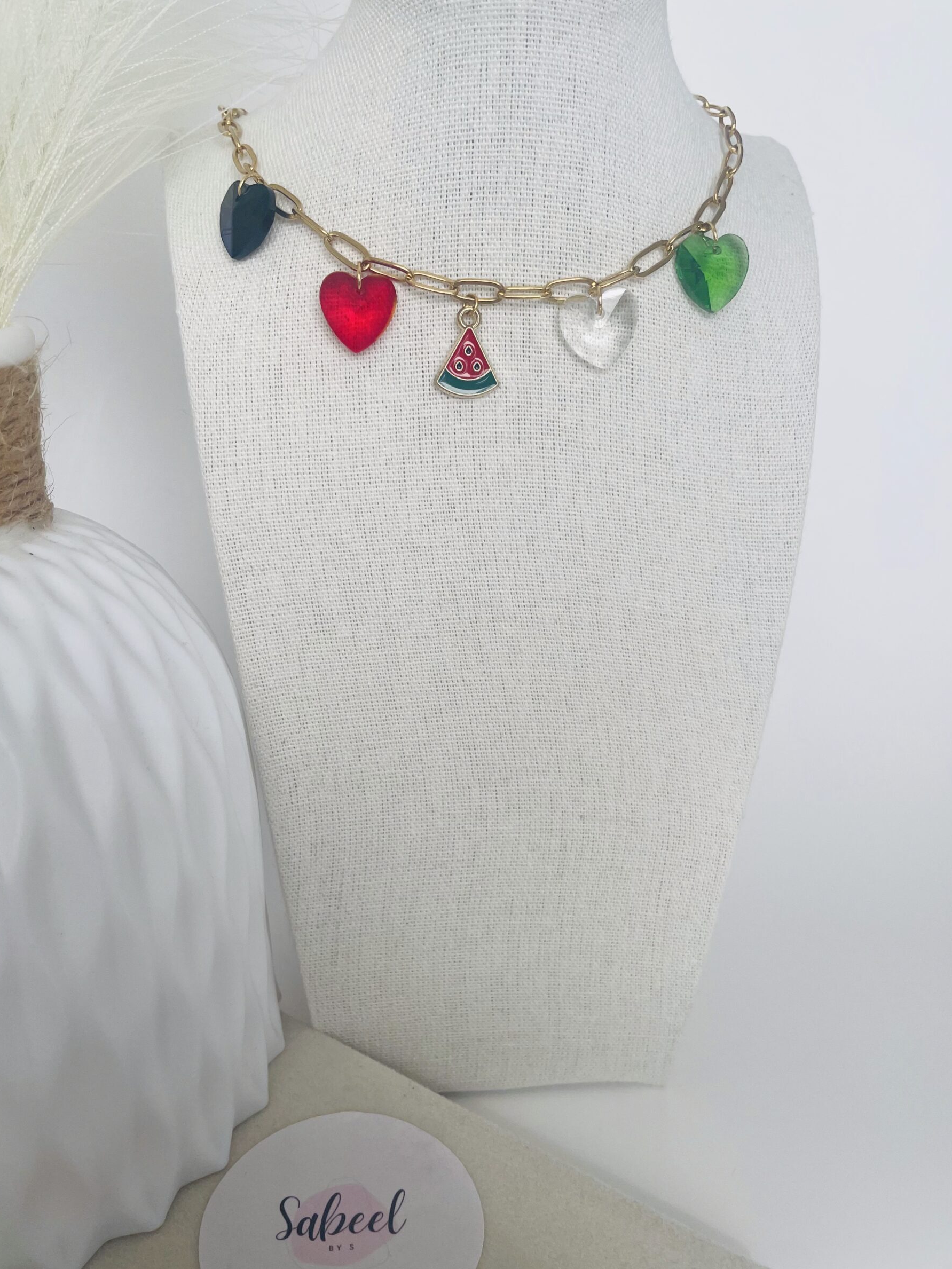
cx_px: 455
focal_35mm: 28
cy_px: 639
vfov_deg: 63.4
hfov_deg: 49.7
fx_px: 1027
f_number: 1.6
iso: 40
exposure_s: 1/228
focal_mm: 4.2
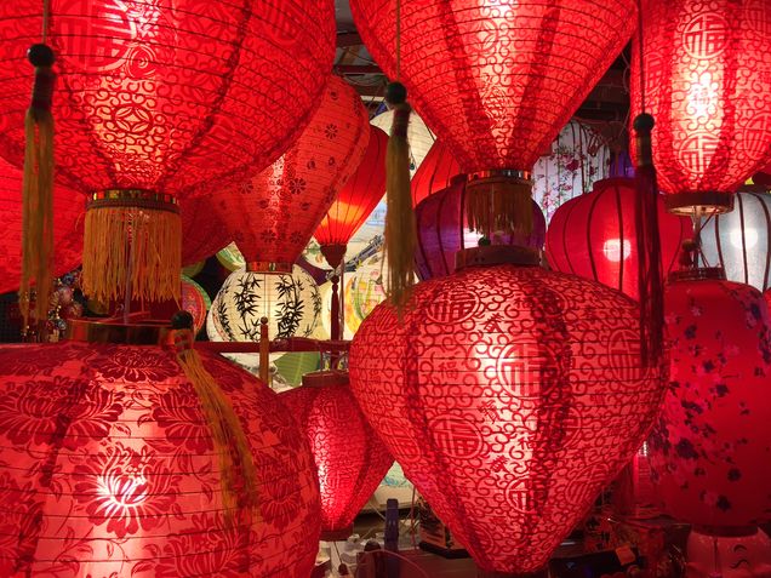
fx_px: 646
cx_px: 386
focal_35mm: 29
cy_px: 289
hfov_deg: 61.7
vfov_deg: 48.2
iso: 40
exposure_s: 1/100
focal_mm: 4.15
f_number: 2.2
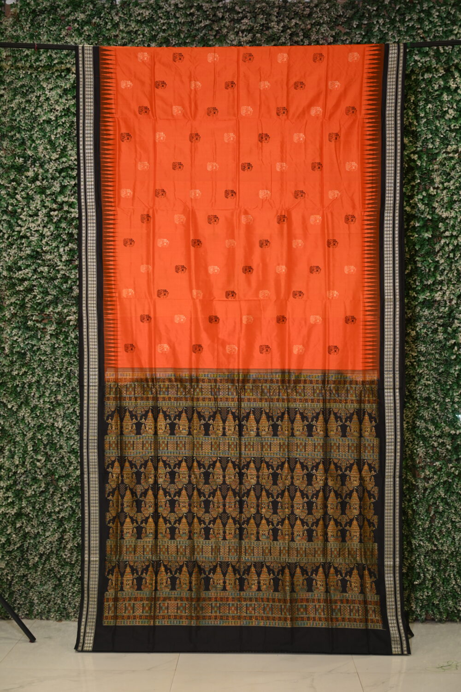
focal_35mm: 50
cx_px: 230
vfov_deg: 39.6
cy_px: 346
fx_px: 960
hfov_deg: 27.0
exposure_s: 1/125
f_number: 4
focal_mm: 50
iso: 320
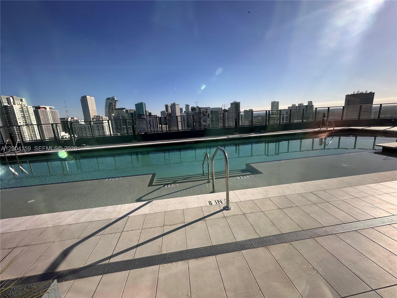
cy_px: 149
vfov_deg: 85.7
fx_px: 161
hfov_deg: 102.1
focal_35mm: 14
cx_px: 198
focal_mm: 2.22
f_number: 2.2
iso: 40
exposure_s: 1/779
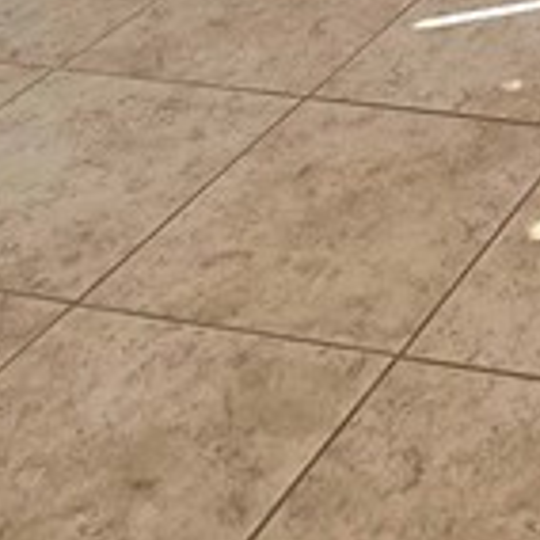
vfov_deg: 15.0
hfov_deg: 17.0
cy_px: -669
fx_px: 1465
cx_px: 989
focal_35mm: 83
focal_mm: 2.2
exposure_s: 1/385
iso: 50
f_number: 2.2
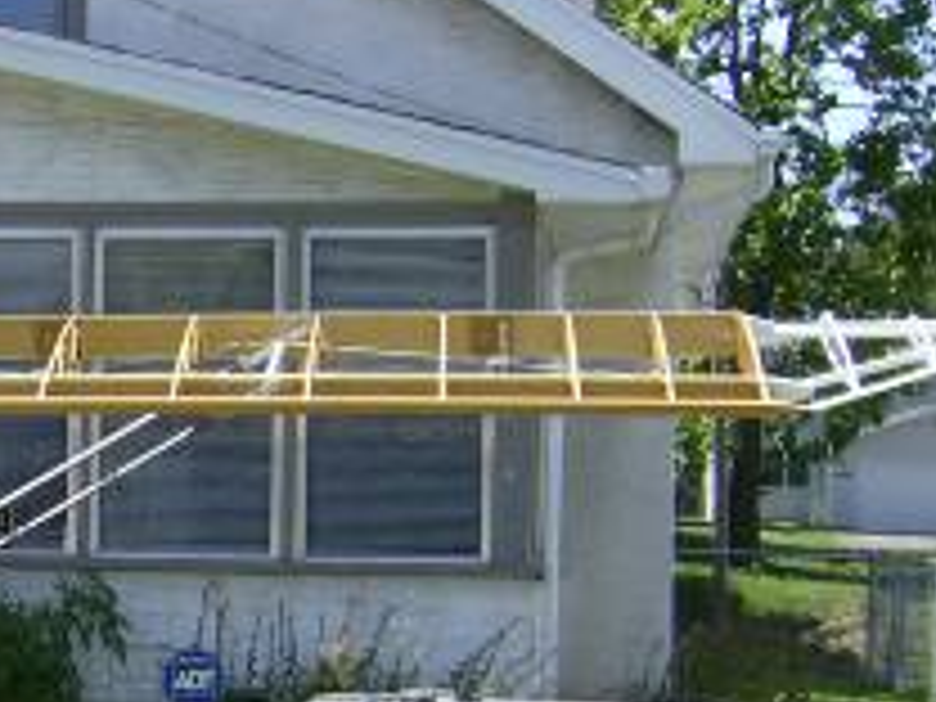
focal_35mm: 111
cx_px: -270
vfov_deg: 13.3
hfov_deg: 16.8
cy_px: 508
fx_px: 3001
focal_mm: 6
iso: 100
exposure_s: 1/368
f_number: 4.7
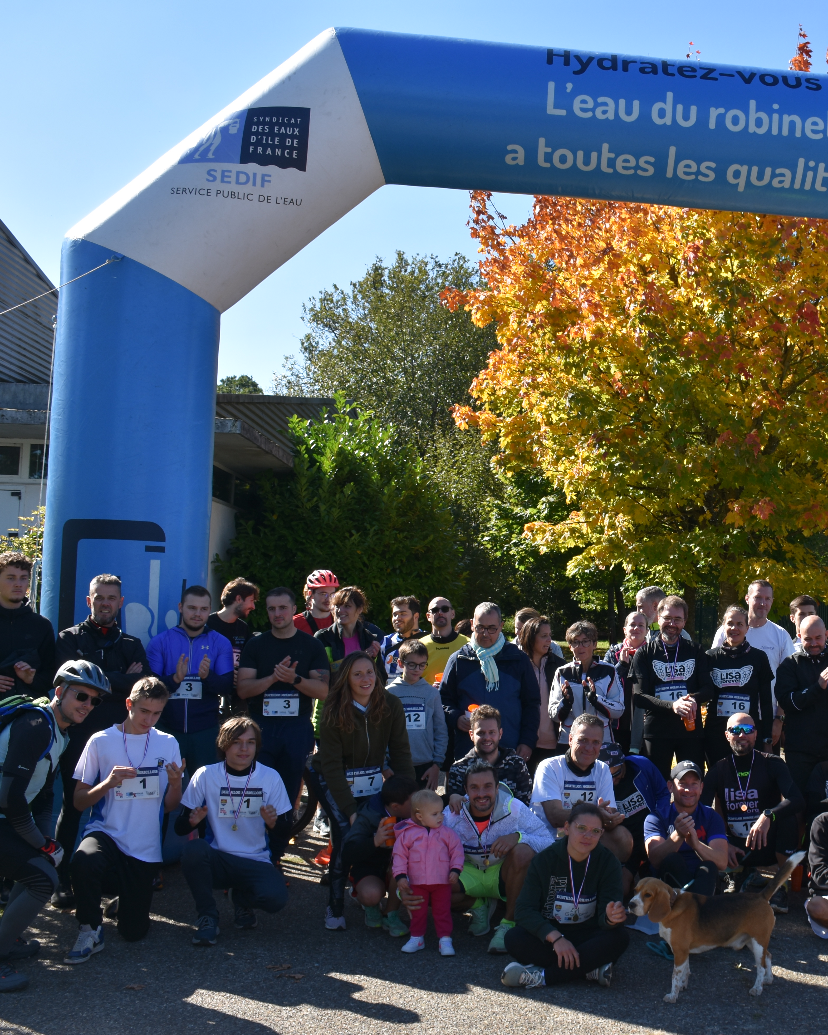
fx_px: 1317
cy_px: 523
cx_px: 719
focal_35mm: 43
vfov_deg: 42.9
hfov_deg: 33.4
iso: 100
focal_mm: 20
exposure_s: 1/200
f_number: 7.1
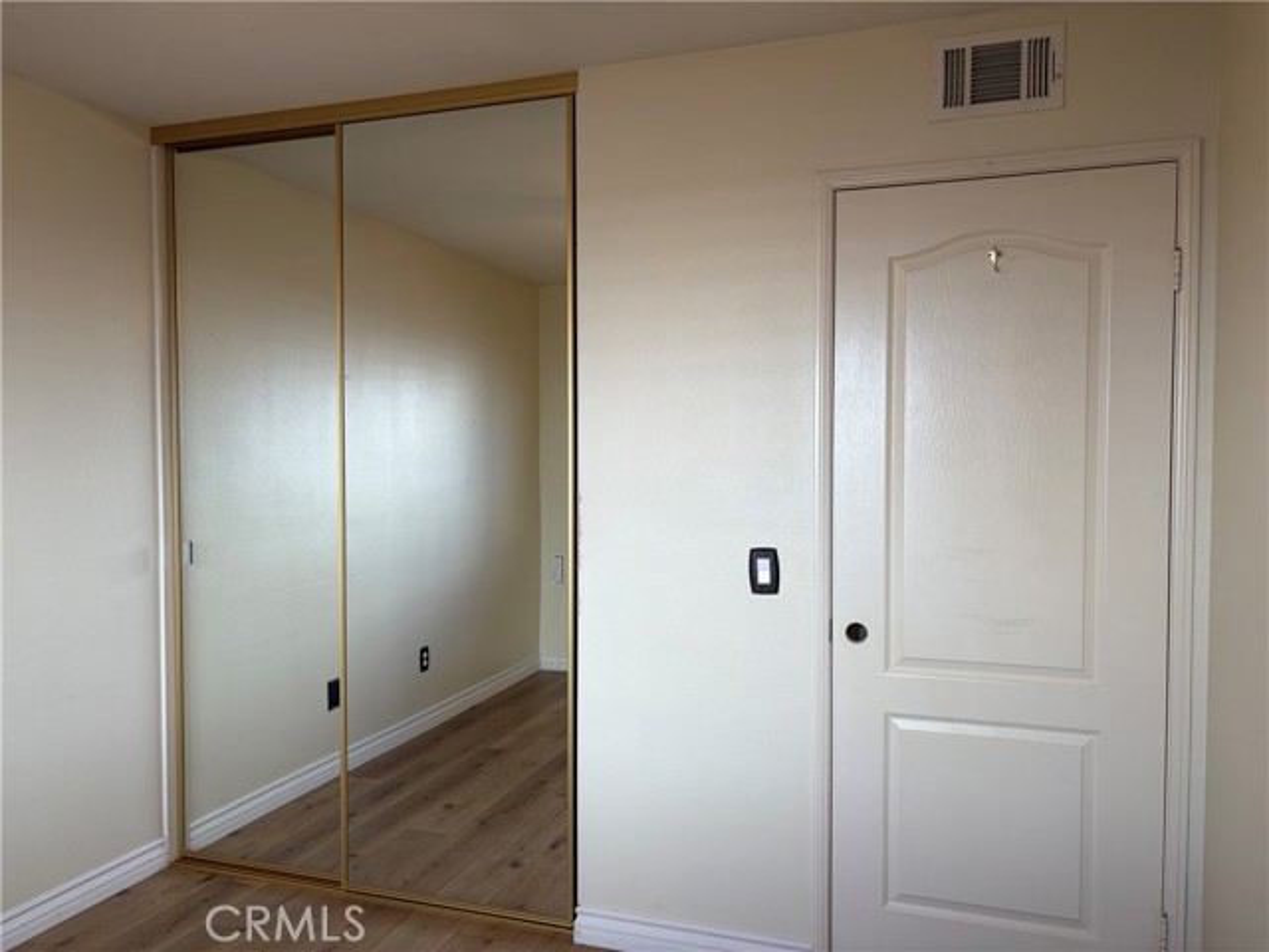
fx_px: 953
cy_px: 476
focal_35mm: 26
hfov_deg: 67.3
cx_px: 634
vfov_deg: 53.1
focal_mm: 5.96
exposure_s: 1/120
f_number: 1.6
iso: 32
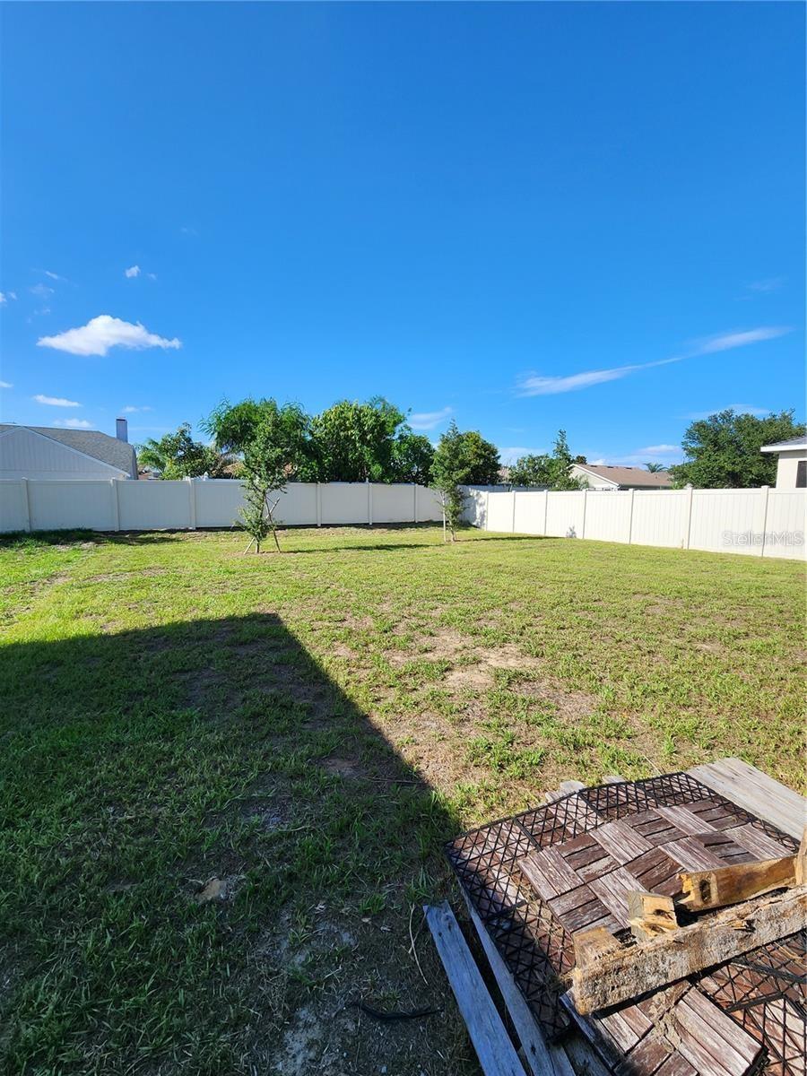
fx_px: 404
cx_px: 404
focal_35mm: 13
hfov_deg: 89.9
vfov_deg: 106.2
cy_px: 538
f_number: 2.2
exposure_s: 1/1546
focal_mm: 2.2
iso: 50
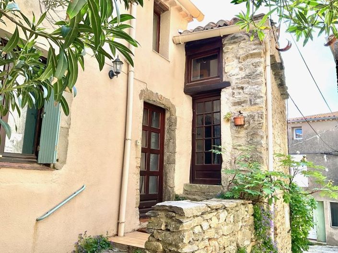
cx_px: 169
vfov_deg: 48.2
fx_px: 283
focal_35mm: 29
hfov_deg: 61.7
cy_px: 126
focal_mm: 3
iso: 16
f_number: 1.8
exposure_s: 1/259
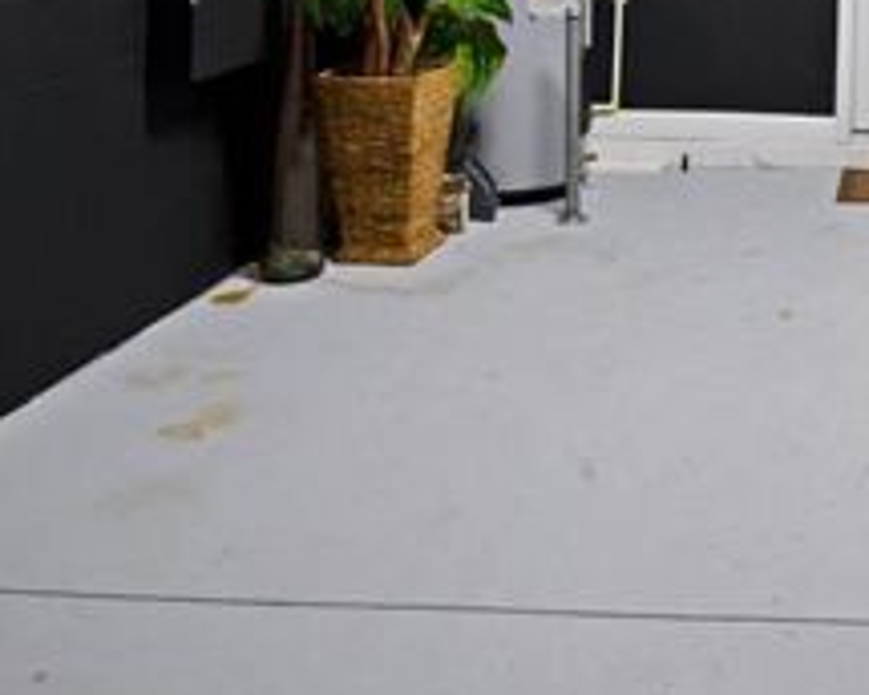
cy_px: -154
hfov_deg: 35.7
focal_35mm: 46
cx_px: 903
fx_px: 1183
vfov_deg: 28.3
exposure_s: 1/30
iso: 360
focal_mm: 10
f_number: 4
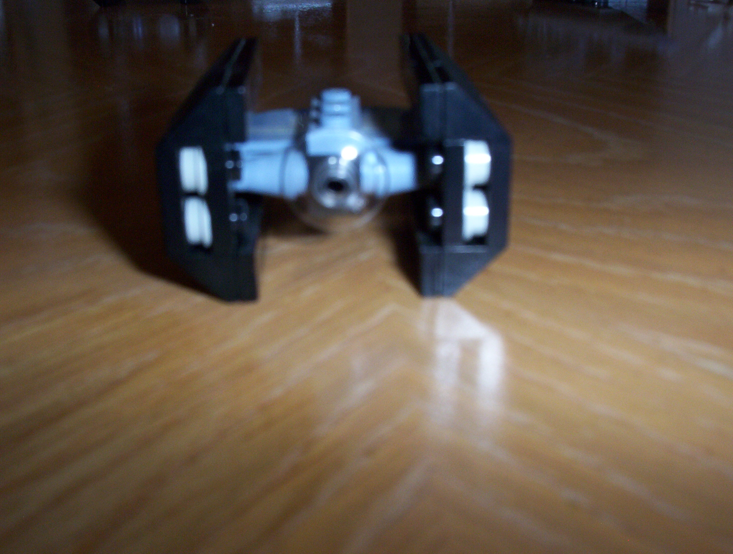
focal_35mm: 39
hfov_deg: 47.8
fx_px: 828
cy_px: 277
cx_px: 366
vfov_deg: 37.0
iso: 140
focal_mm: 6
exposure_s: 1/30
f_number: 4.5
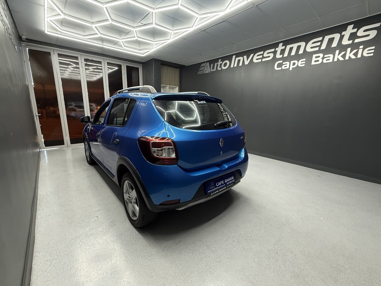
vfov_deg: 81.7
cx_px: 184
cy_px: 144
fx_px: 165
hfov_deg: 98.1
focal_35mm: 15
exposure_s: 1/100
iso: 400
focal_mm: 2.22
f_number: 2.2
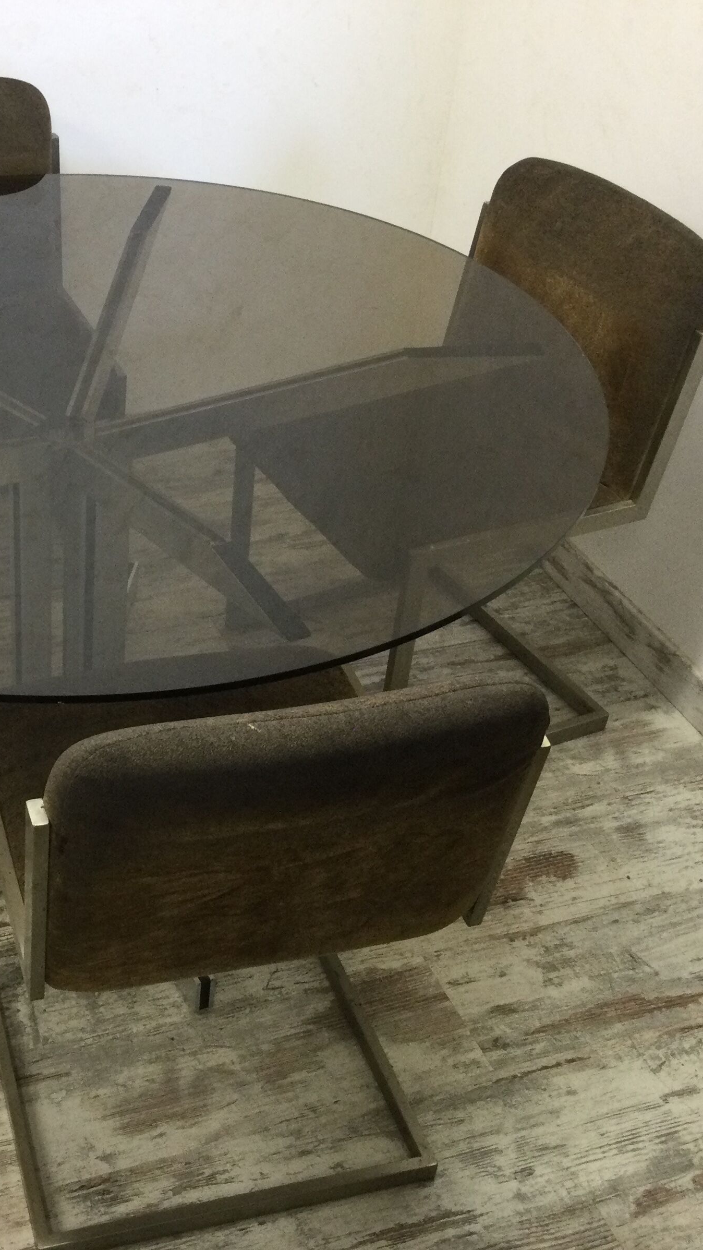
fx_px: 1524
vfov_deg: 44.6
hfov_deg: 25.1
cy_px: 638
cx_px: 60
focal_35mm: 46
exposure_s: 1/33
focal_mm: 3.3
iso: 100
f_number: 2.4
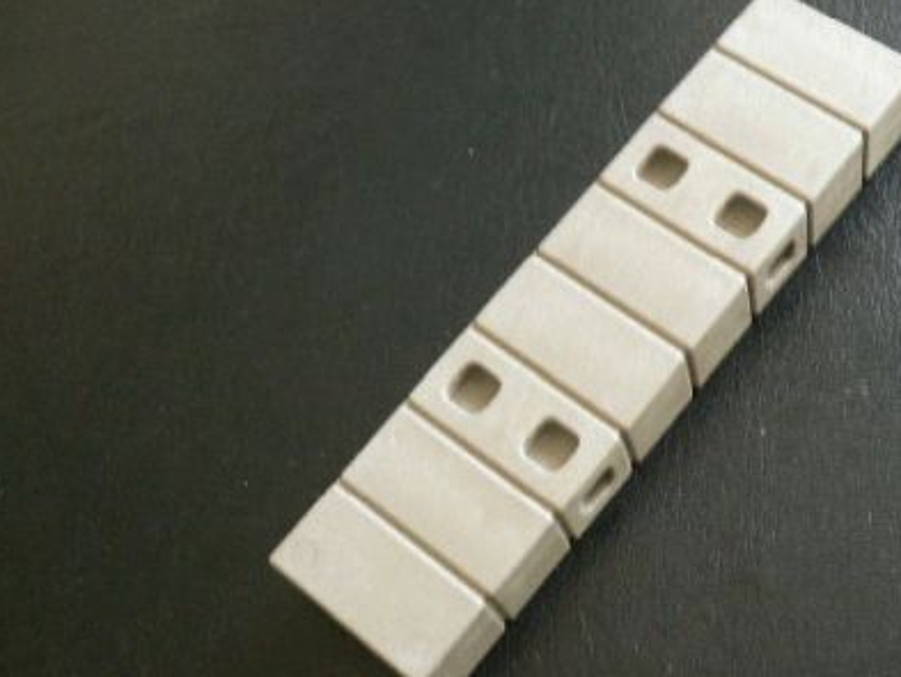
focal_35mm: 49
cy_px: 380
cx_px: 621
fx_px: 1276
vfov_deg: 29.7
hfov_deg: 38.3
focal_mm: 5.8
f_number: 2.8
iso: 200
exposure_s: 1/8
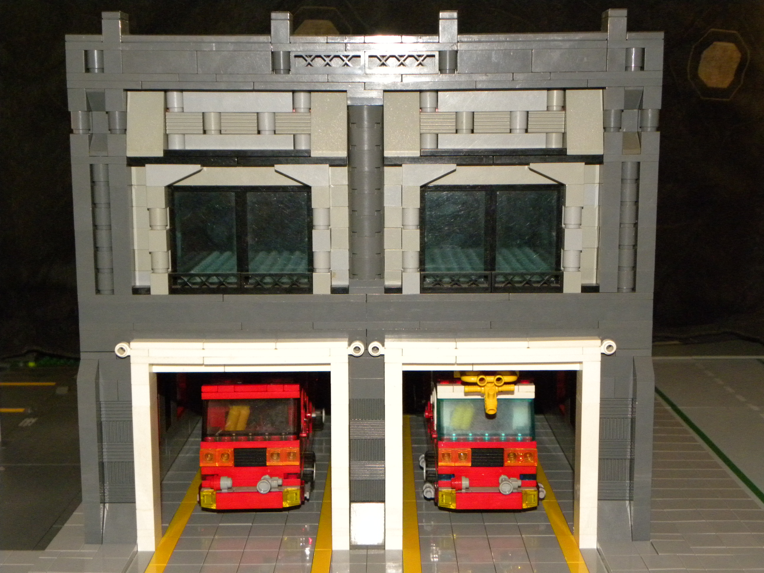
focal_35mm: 52
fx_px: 1148
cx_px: 382
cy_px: 286
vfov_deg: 28.0
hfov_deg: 36.8
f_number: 3.5
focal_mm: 9.2
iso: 400
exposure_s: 1/30
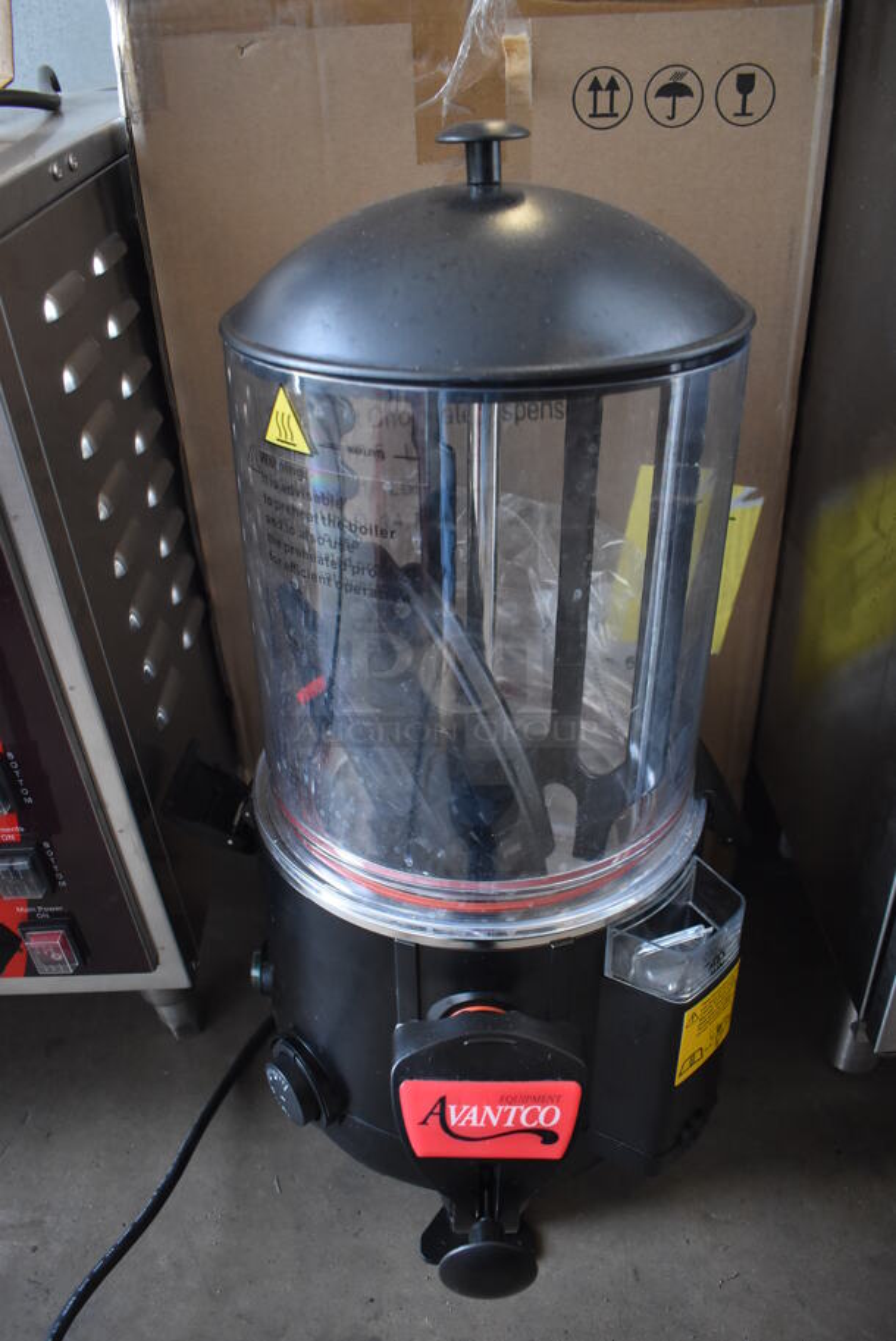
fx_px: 1006
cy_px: 670
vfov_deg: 67.3
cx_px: 448
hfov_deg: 48.0
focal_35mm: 27
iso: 1800
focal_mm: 18
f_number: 3.5
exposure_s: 1/125
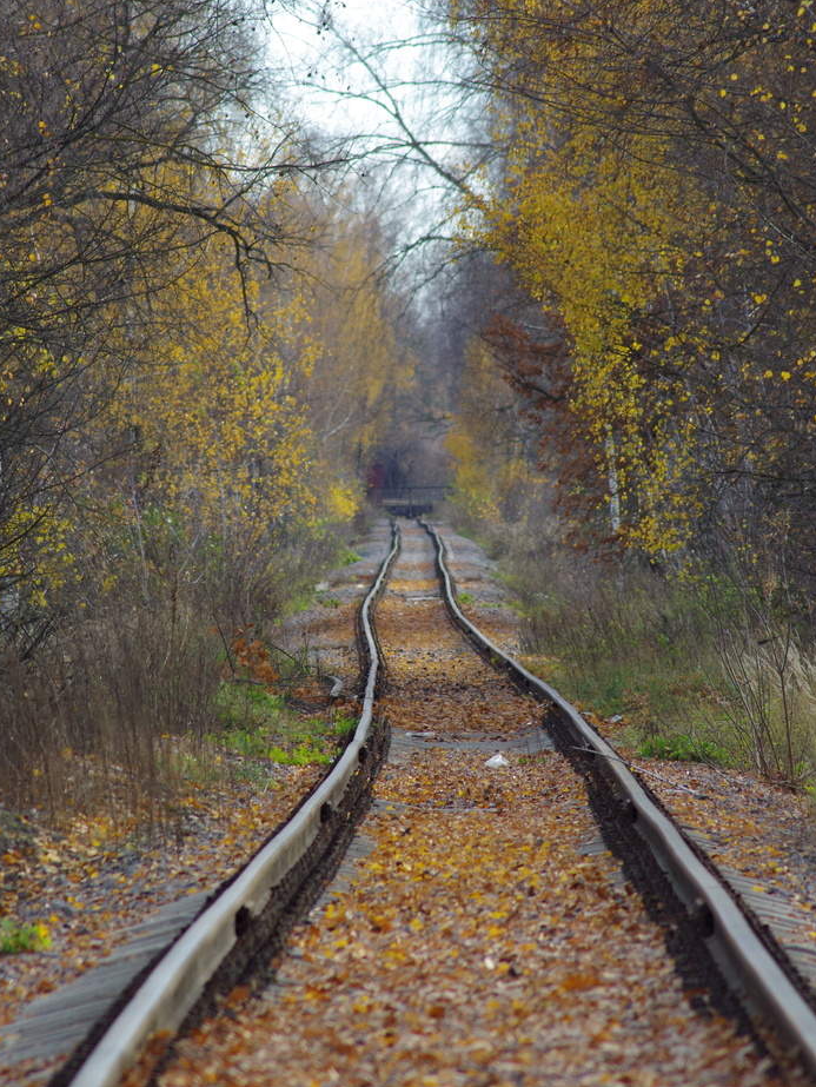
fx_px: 15076
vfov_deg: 4.1
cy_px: 544
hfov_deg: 3.1
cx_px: 400
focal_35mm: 480
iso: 400
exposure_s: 1/250
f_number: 7.1
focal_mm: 220
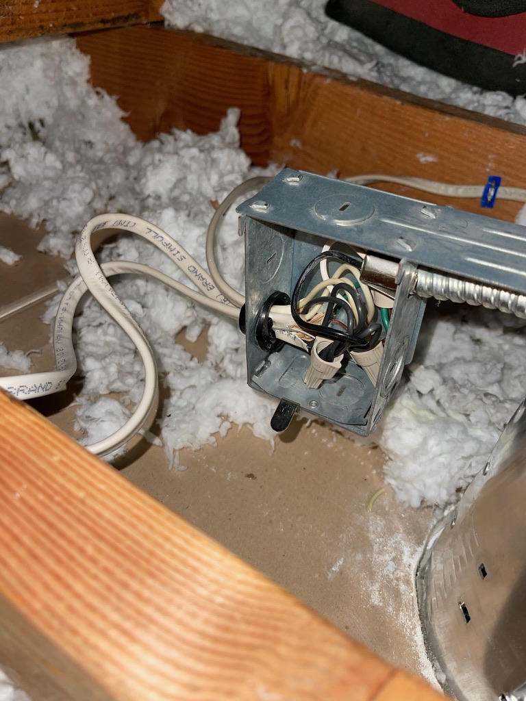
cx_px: 263
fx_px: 527
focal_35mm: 26
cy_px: 350
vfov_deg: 67.3
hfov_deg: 53.1
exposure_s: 1/4
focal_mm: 5.1
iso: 32
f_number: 1.6
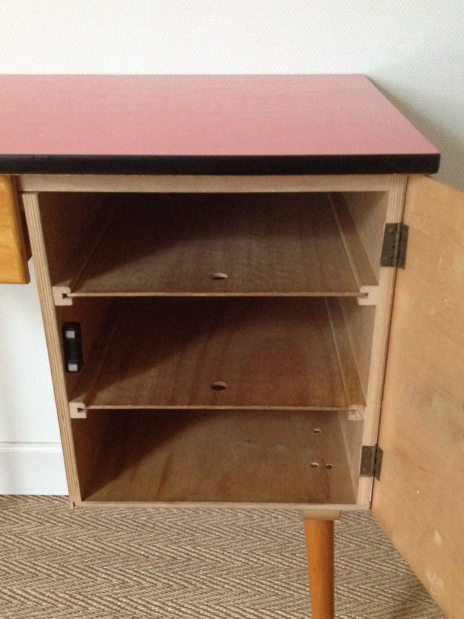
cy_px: 364
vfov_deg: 43.7
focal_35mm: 43
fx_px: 768
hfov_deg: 33.6
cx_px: 227
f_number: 2.4
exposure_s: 1/15
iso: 500
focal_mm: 4.28
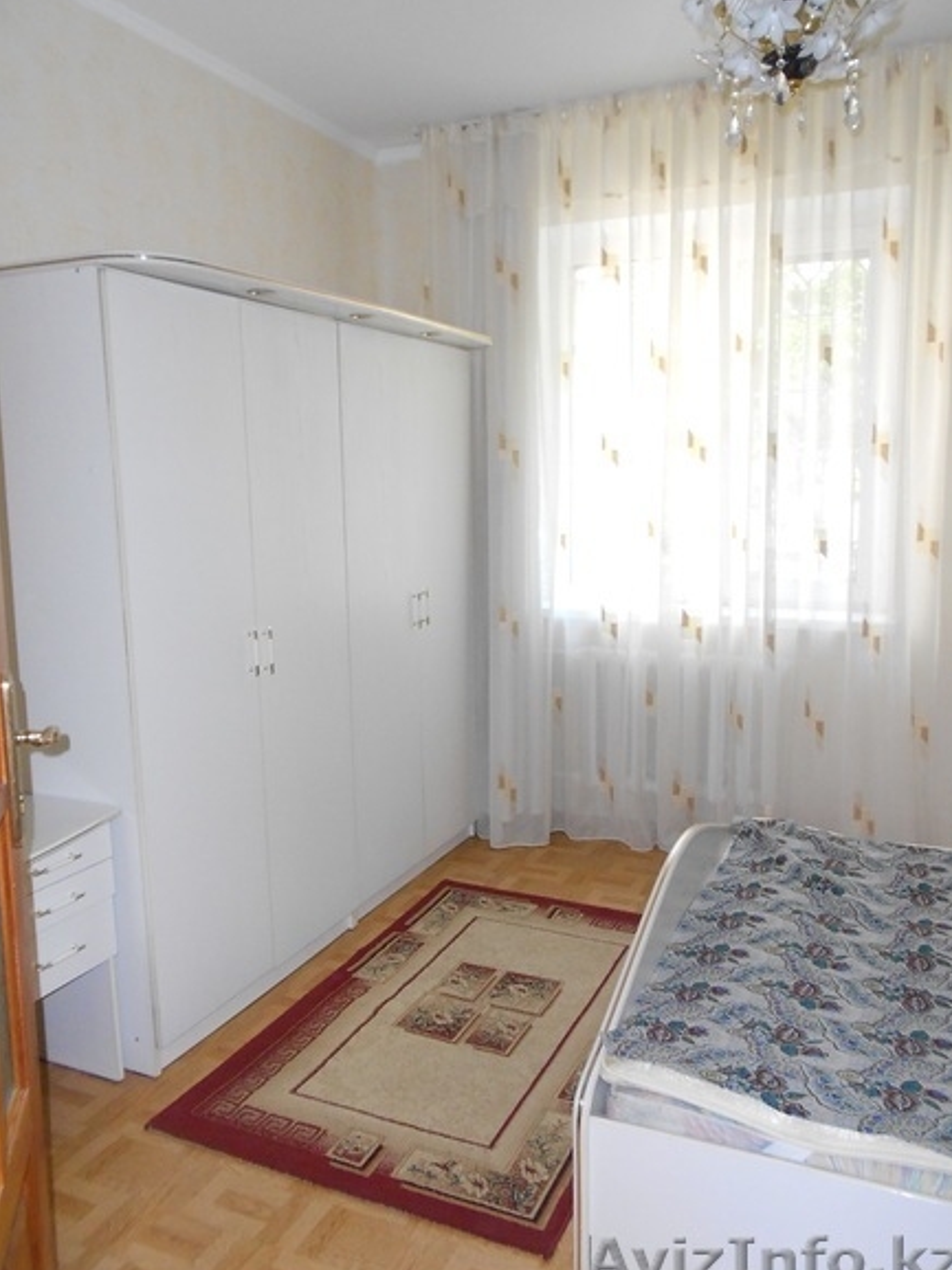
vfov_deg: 65.3
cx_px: 492
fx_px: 991
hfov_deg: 51.3
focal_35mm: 27
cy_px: 635
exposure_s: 1/30
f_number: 3.2
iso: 250
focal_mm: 4.6
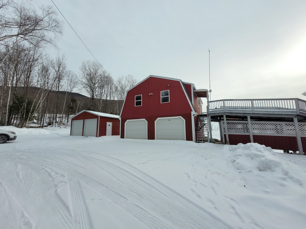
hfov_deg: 106.2
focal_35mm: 13
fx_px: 115
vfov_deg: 89.9
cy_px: 114
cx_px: 153
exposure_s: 1/1160
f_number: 2.2
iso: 40
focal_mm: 1.74
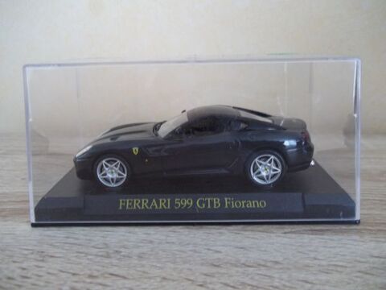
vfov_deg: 44.2
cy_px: 145
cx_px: 193
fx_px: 357
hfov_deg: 56.8
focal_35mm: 32
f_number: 2.9
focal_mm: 5.7
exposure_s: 1/10
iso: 160
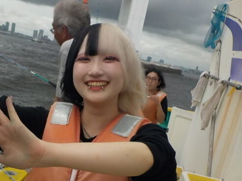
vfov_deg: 30.2
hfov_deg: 39.7
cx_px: 70
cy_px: 141
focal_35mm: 47
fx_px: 328
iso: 125
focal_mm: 4.1
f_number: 3.3
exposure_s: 1/1600
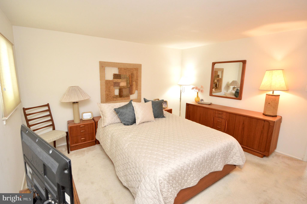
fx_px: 128
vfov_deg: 77.2
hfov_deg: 100.4
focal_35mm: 15
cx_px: 154
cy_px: 102
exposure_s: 1/60
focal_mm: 10
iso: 1250
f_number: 3.5
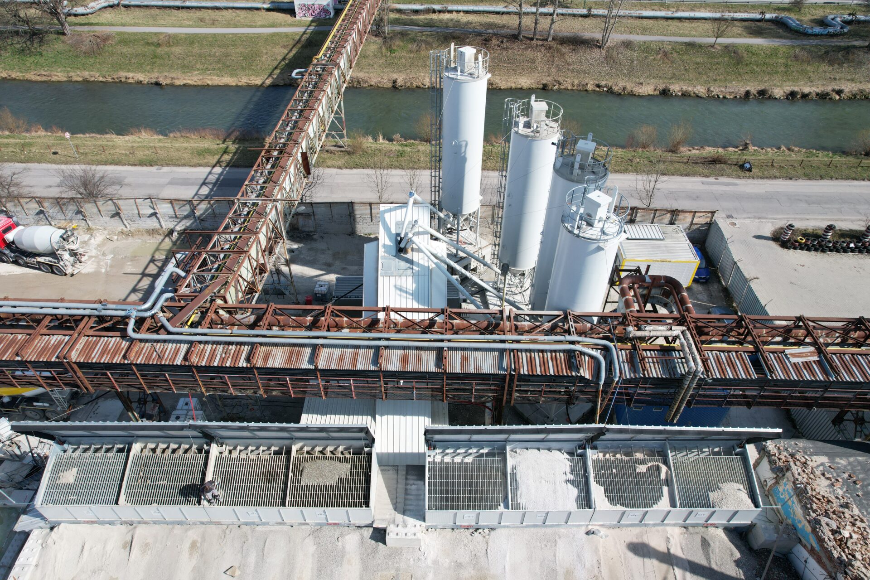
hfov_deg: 78.6
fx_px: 532
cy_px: 290
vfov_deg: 57.2
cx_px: 435
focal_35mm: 22
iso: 150
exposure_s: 1/2000
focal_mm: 8.38
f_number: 2.8
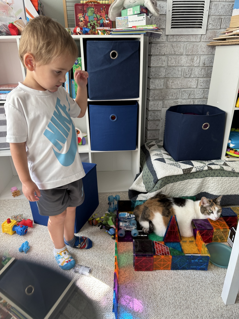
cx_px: 120
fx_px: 221
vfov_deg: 71.6
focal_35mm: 24
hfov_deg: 56.8
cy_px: 160
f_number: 1.78
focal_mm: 6.76
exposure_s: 1/121
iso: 160
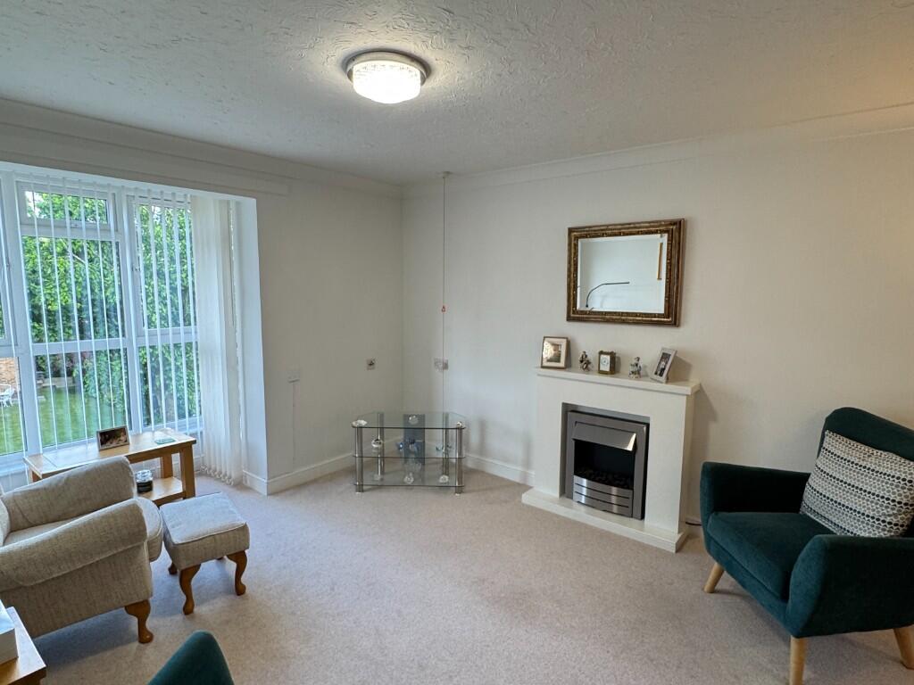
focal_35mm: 14
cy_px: 342
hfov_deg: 102.1
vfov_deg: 85.7
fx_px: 370
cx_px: 457
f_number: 2.2
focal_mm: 2.22
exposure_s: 1/100
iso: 125
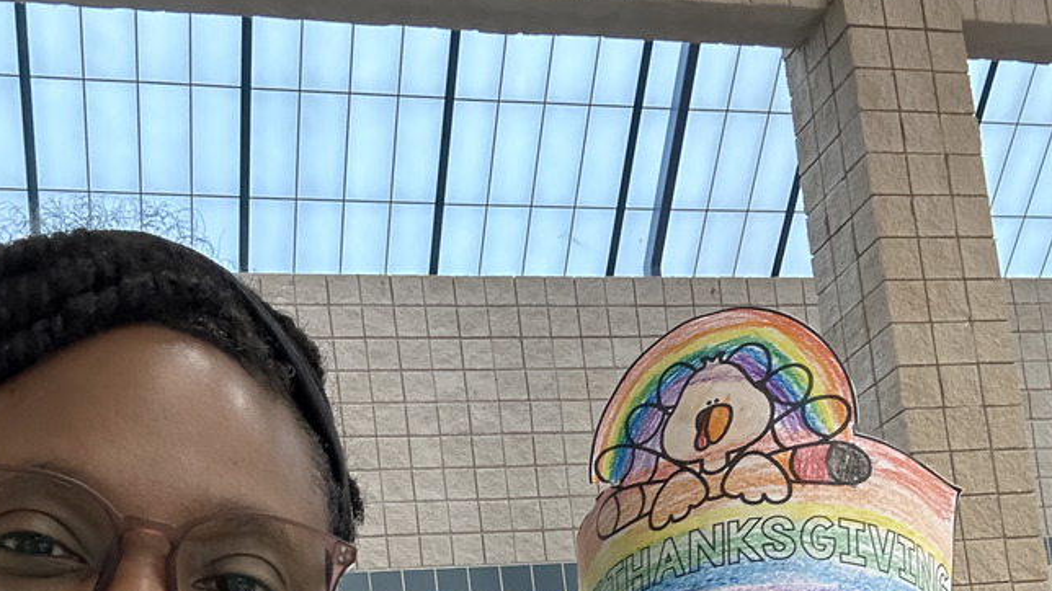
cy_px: 772
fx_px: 1450
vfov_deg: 20.9
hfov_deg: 39.8
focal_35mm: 52
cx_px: 479
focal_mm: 2.69
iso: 200
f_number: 1.9
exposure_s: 1/60
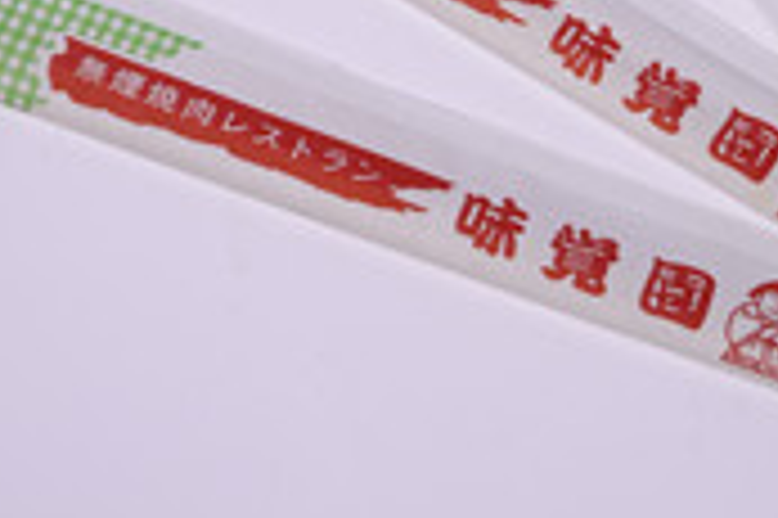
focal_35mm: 113
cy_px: -196
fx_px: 2440
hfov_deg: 17.9
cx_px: 693
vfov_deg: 11.7
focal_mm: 26
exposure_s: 1/100
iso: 100
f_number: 14
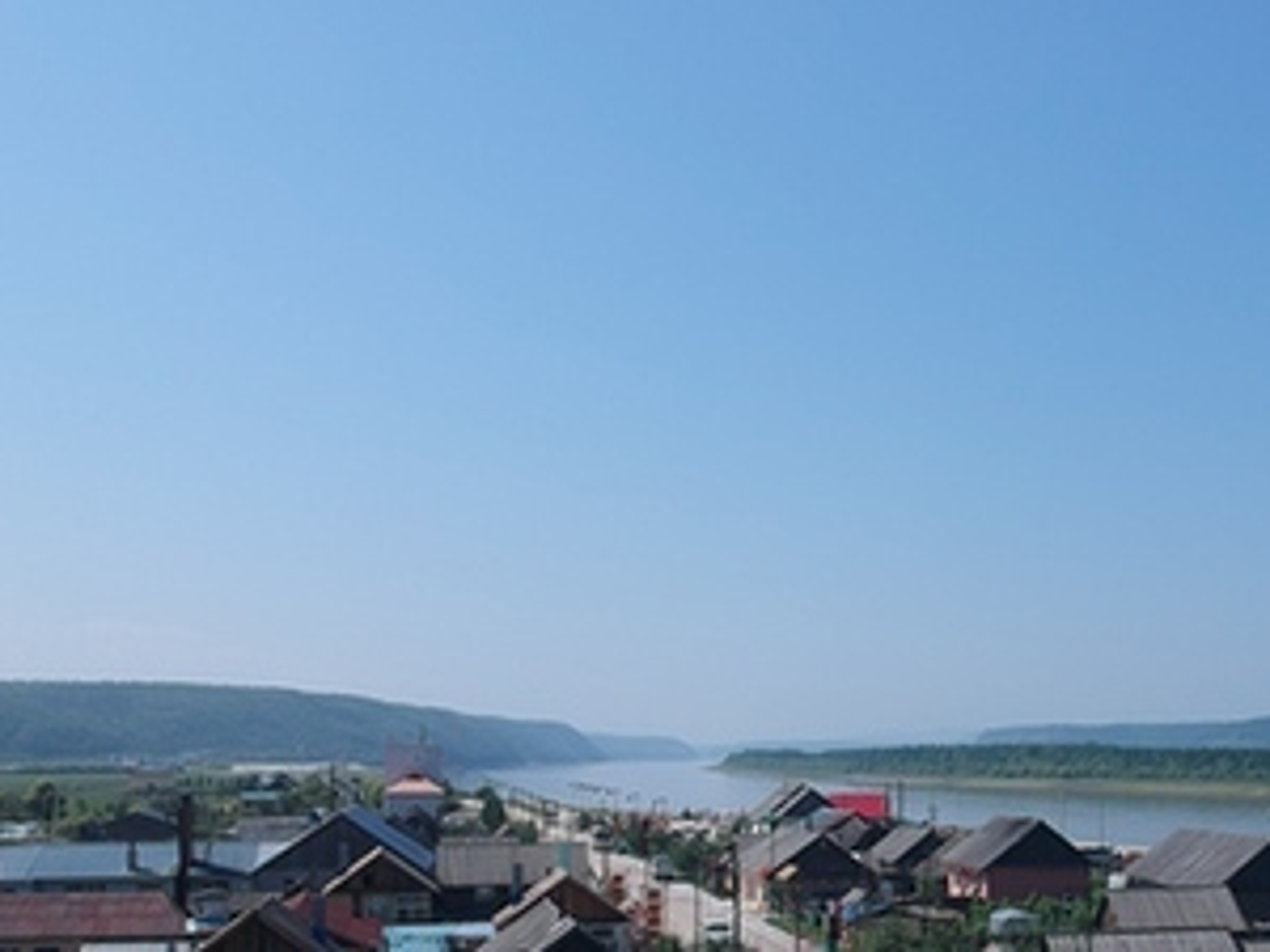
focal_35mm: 49
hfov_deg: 37.3
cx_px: 1046
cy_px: 776
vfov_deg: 29.0
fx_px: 1798
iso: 100
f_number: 2.6
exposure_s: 1/1600
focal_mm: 4.49
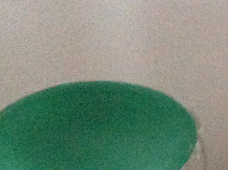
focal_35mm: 145
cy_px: 218
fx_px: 953
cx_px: 368
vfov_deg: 10.0
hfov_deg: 12.8
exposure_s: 1/15
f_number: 2.4
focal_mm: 4.28
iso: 800
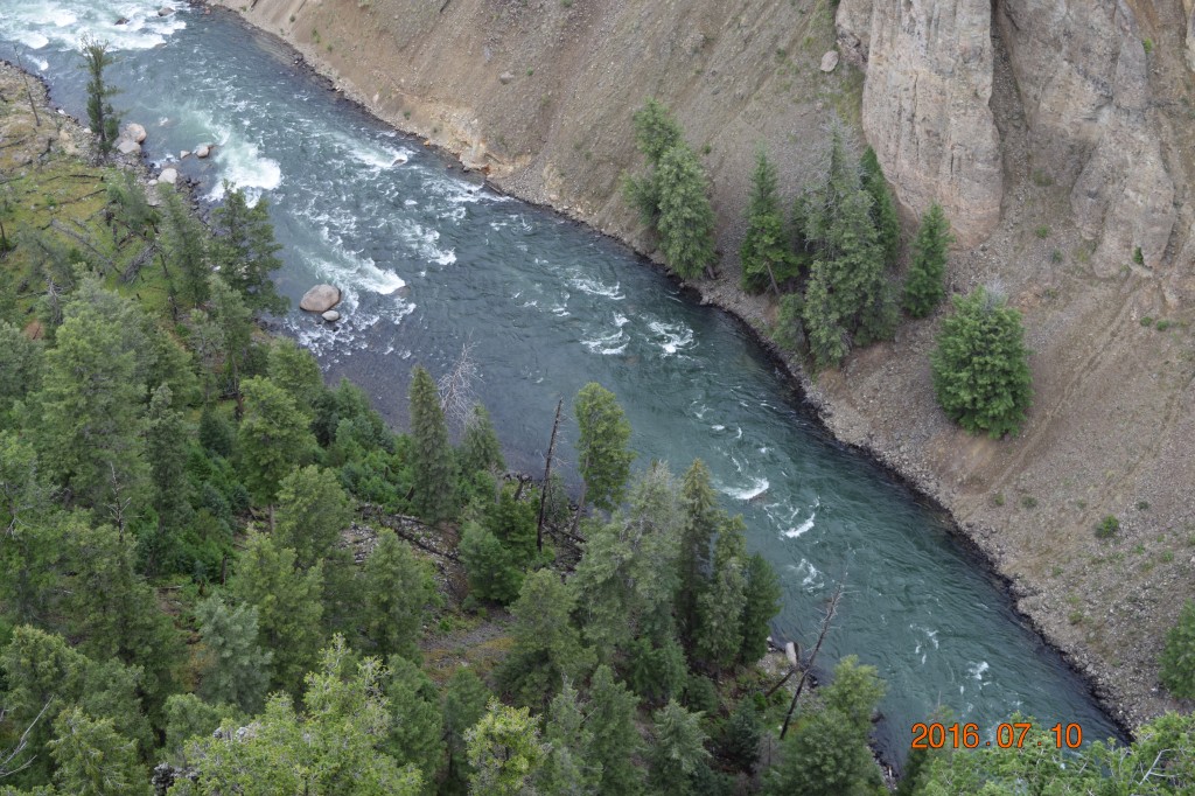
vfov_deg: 28.9
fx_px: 1543
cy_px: 398
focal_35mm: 46
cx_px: 598
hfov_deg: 42.3
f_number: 7.1
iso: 400
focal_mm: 31
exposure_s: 1/200
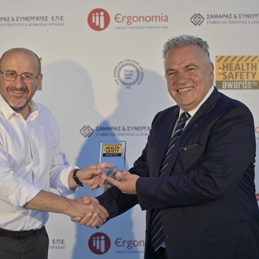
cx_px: 95
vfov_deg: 22.2
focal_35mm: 78
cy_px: 130
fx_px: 660
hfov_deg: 22.1
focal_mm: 61
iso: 100
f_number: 2.8
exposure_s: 1/250
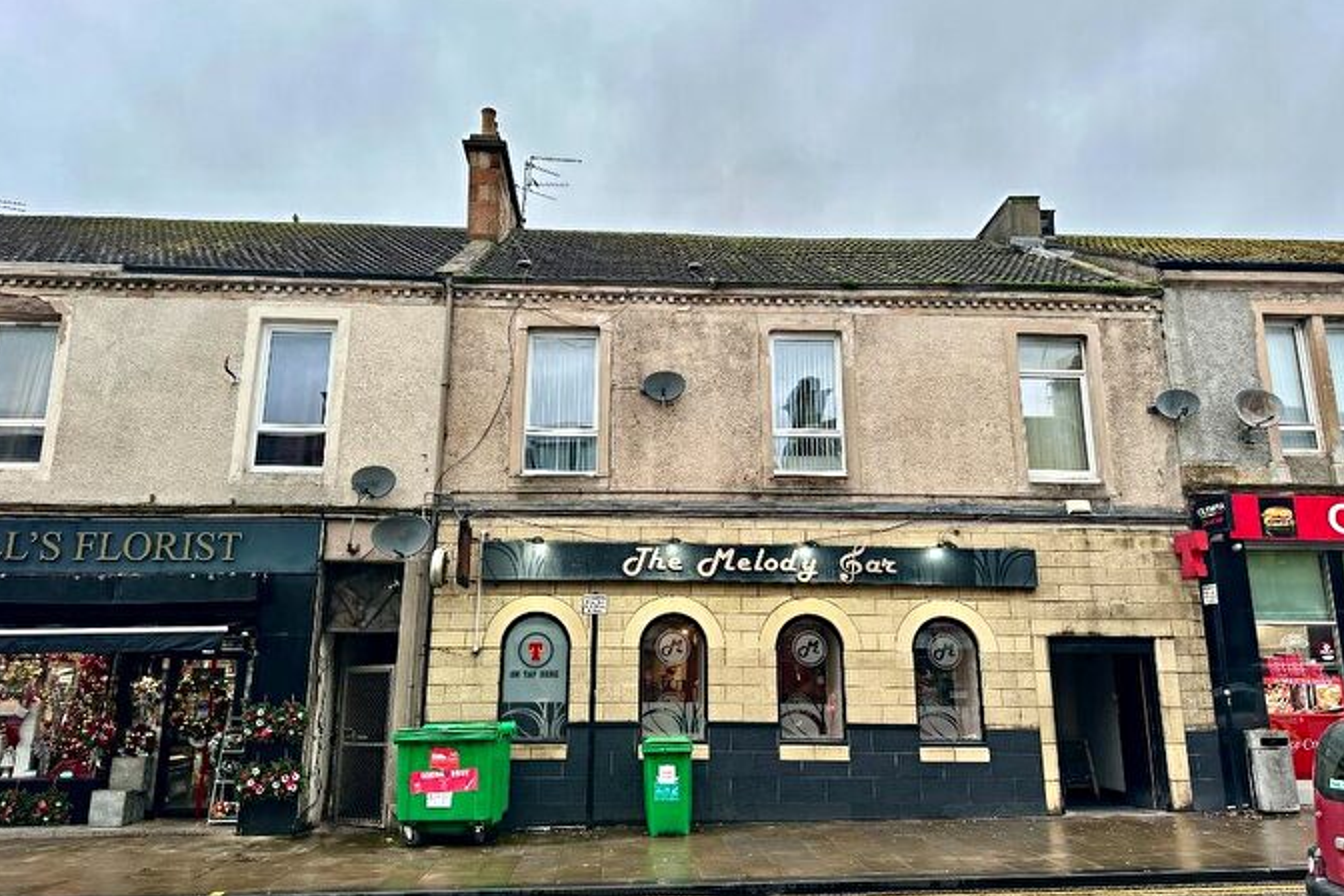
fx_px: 971
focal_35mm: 26
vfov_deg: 49.6
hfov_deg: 69.4
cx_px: 652
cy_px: 449
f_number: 1.78
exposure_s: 1/262
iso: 80
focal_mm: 6.86
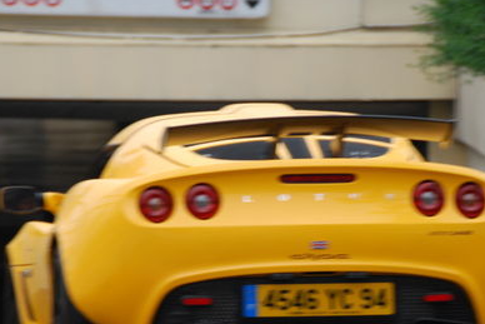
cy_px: 241
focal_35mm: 322
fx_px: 4339
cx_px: 272
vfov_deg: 4.3
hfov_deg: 6.4
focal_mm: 130
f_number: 5.6
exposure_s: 1/160
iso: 200
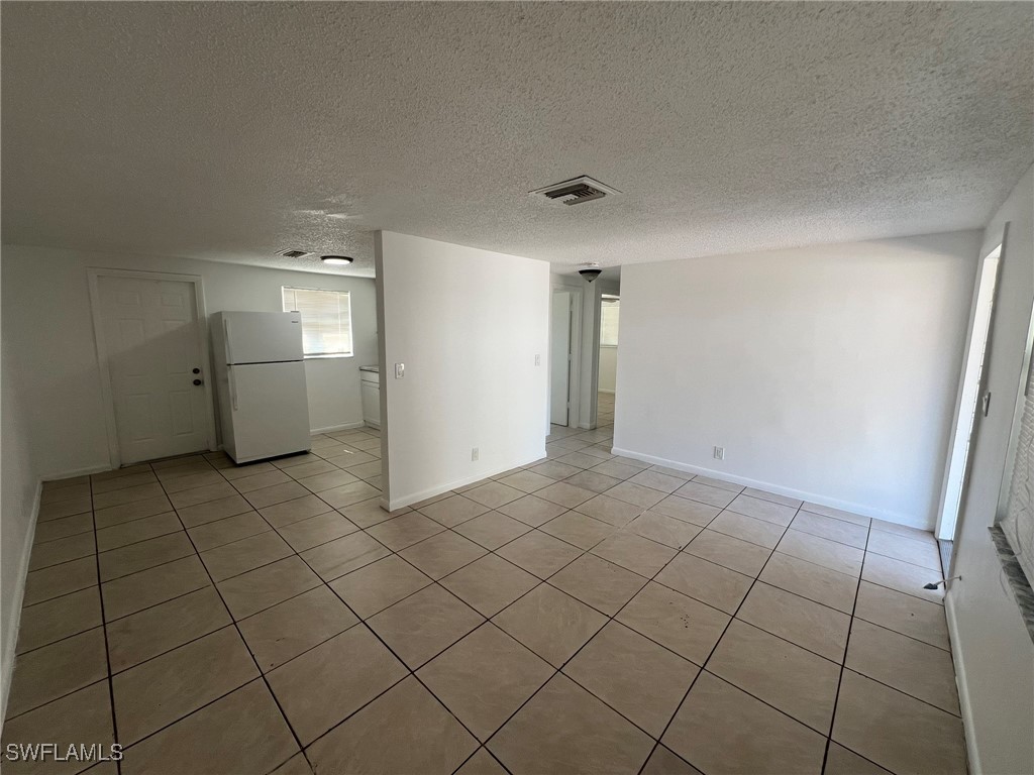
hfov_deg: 106.2
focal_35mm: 13
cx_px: 517
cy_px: 388
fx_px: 388
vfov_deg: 89.9
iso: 50
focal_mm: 1.57
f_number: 1.8
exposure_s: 1/99
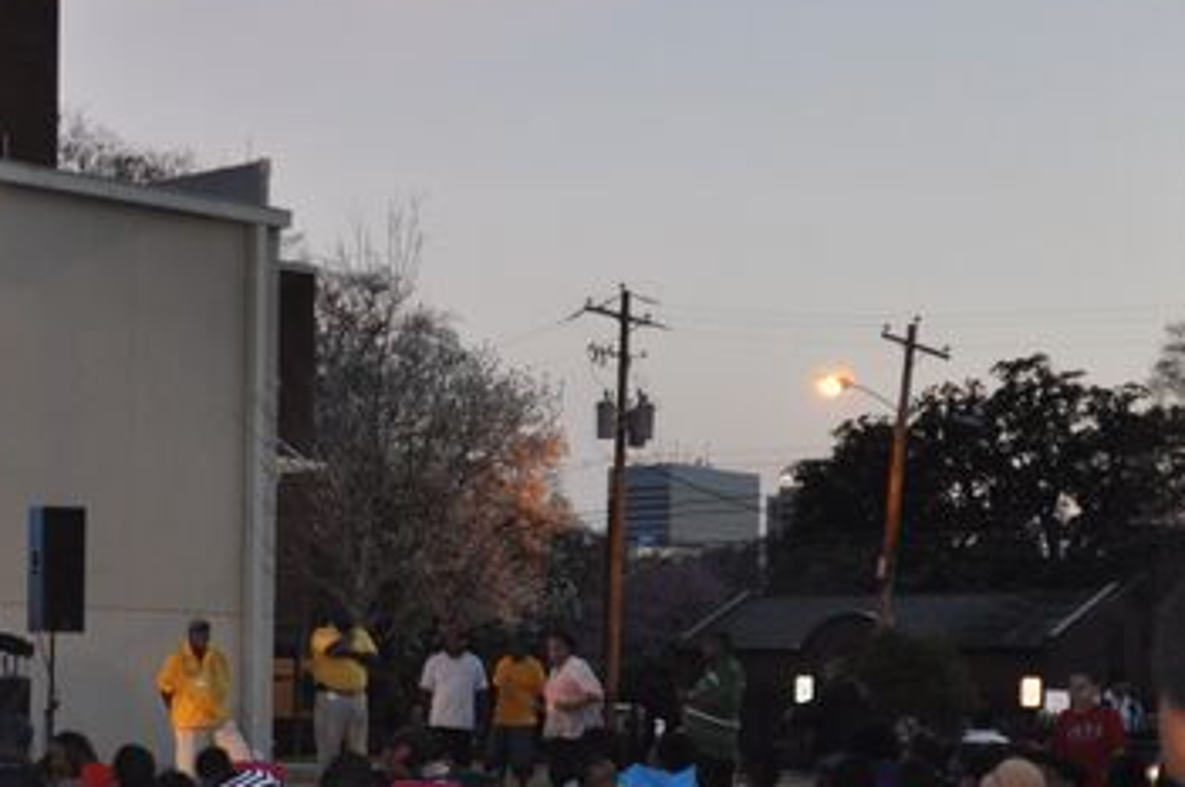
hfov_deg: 24.0
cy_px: 741
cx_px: 71
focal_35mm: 82
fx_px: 2695
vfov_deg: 16.3
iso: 400
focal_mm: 24
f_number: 3.5
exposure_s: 1/60
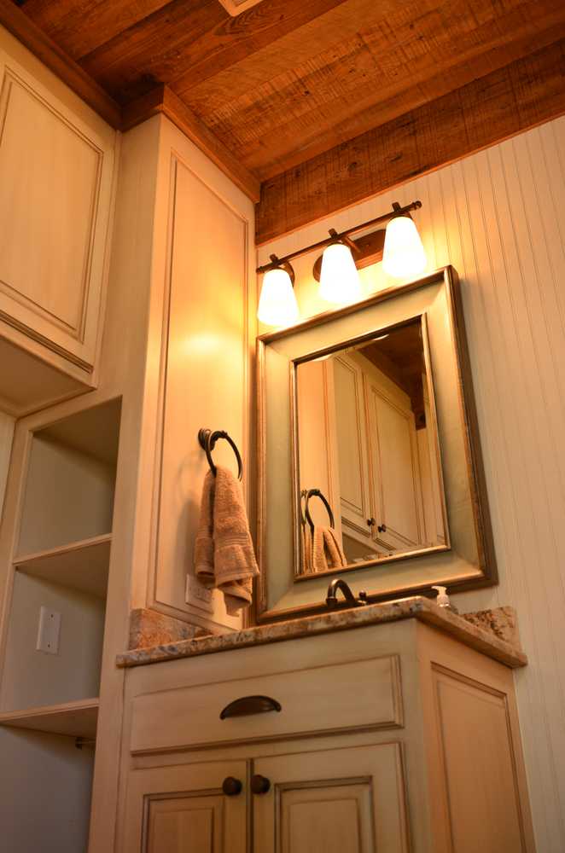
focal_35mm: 36
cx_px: 282
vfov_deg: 53.2
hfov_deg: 36.7
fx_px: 852
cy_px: 426
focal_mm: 24
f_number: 2.8
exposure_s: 1/160
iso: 400
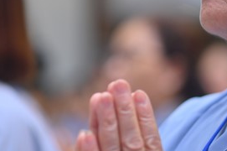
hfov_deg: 10.1
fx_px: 1285
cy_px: -23
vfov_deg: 6.7
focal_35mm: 204
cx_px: 190
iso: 320
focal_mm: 85
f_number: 2.5
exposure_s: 1/200
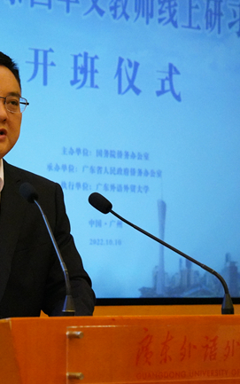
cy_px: 145
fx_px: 1579
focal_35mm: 151
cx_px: -25
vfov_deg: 13.8
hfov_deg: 8.6
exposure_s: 1/160
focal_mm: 73
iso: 16000
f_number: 5.6
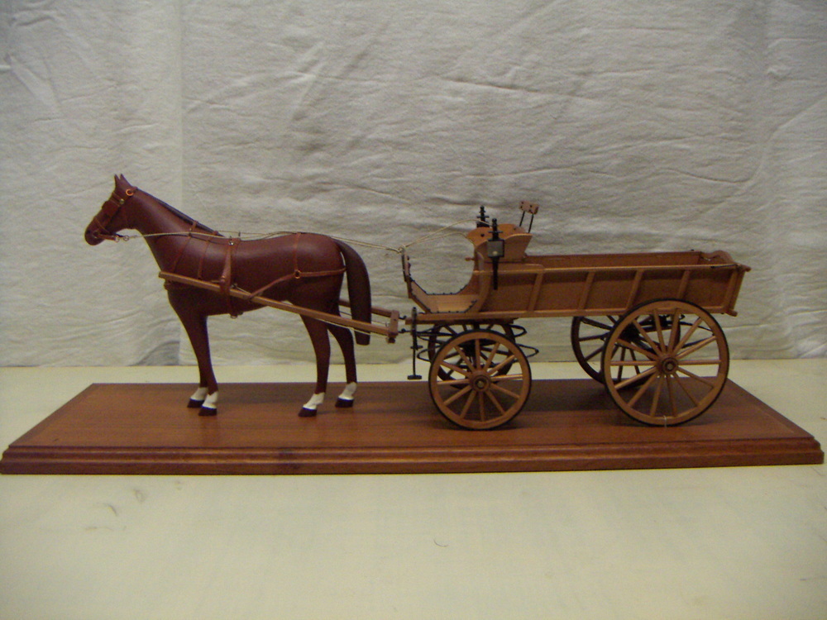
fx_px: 860
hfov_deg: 51.4
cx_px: 414
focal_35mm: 36
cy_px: 310
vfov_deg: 39.7
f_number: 2.8
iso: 200
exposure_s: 1/40
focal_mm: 4.7
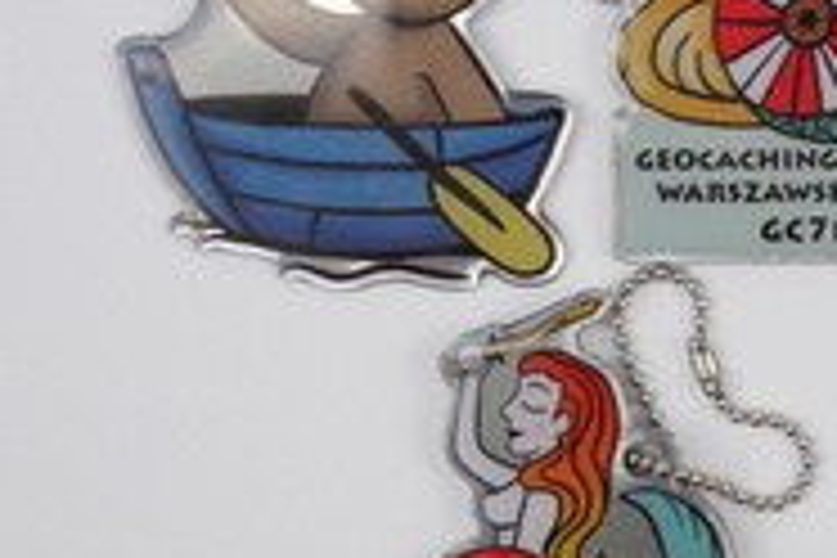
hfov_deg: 11.3
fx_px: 4208
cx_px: 824
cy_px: 212
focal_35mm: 181
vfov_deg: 7.6
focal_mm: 36
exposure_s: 1/1000
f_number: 5.6
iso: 3200
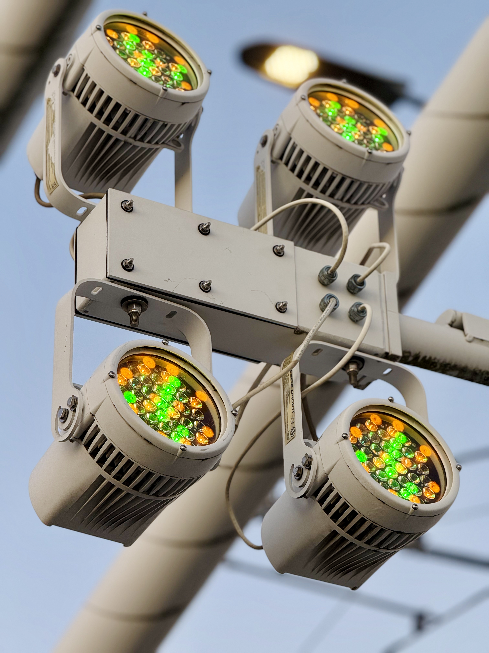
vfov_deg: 16.4
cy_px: 326
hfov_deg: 12.3
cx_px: 244
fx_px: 2260
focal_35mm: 120
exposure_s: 1/120
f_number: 2.8
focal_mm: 15.66
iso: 80
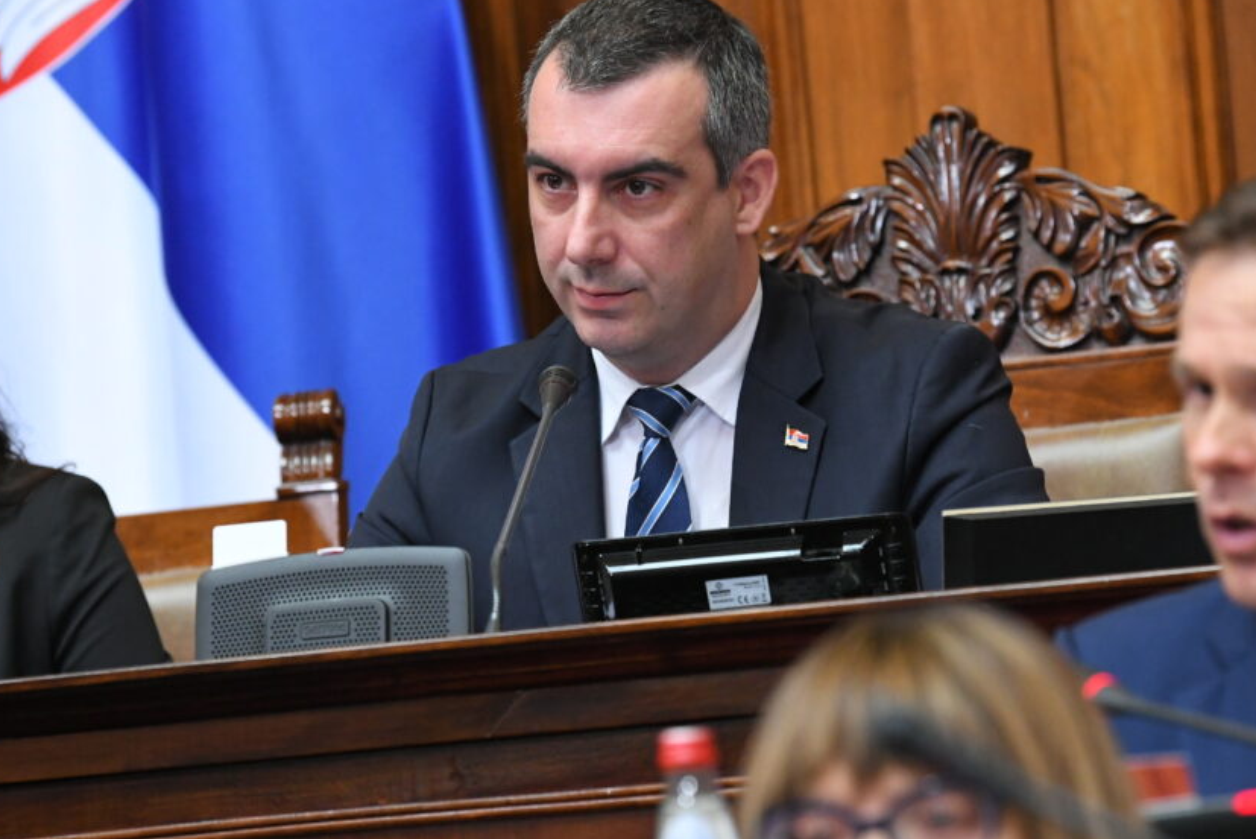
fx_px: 10365
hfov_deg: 6.9
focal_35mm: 297
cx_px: 732
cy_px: 379
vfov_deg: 4.6
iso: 3200
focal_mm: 160
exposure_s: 1/250
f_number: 4
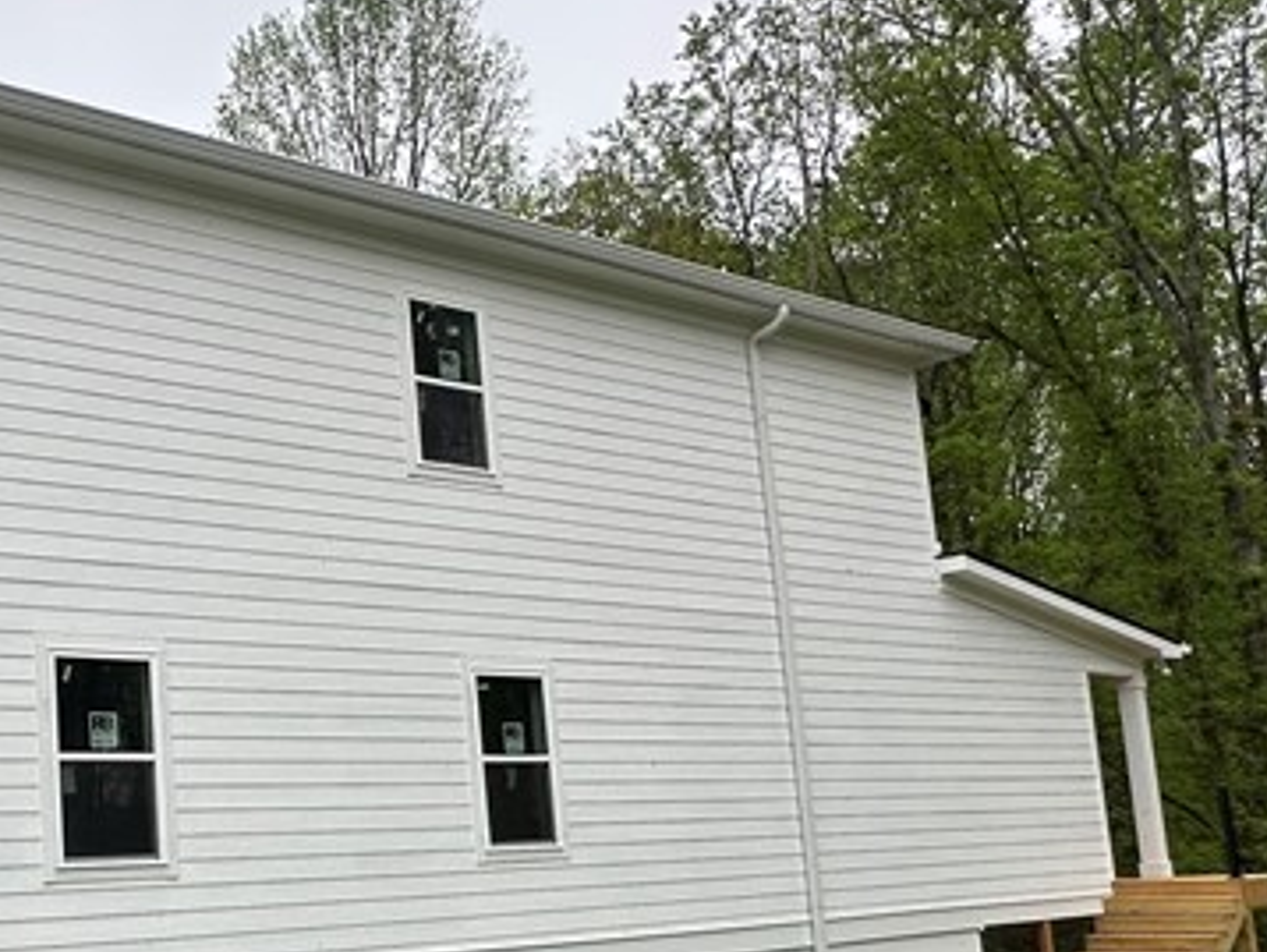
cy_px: 683
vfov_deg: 35.4
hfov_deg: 42.2
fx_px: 1465
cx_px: 81
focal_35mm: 40
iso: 40
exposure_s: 1/152
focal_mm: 2.22
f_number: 2.2
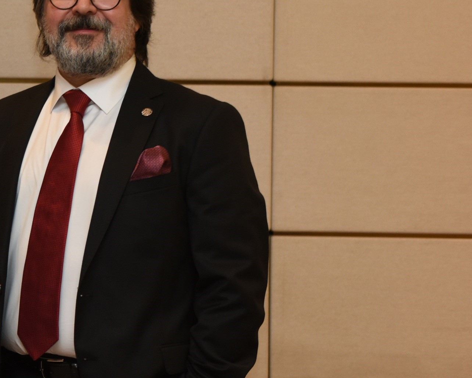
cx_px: -213
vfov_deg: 10.9
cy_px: 101
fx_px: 1970
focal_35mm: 141
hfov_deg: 13.0
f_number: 3.5
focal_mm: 50
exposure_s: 1/80
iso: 800
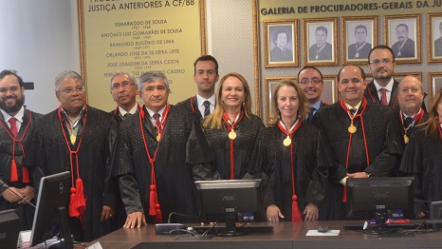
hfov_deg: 28.6
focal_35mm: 73
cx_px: 321
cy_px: 205
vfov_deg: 16.4
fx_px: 855
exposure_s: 1/60
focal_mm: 22
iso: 800
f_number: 3.8
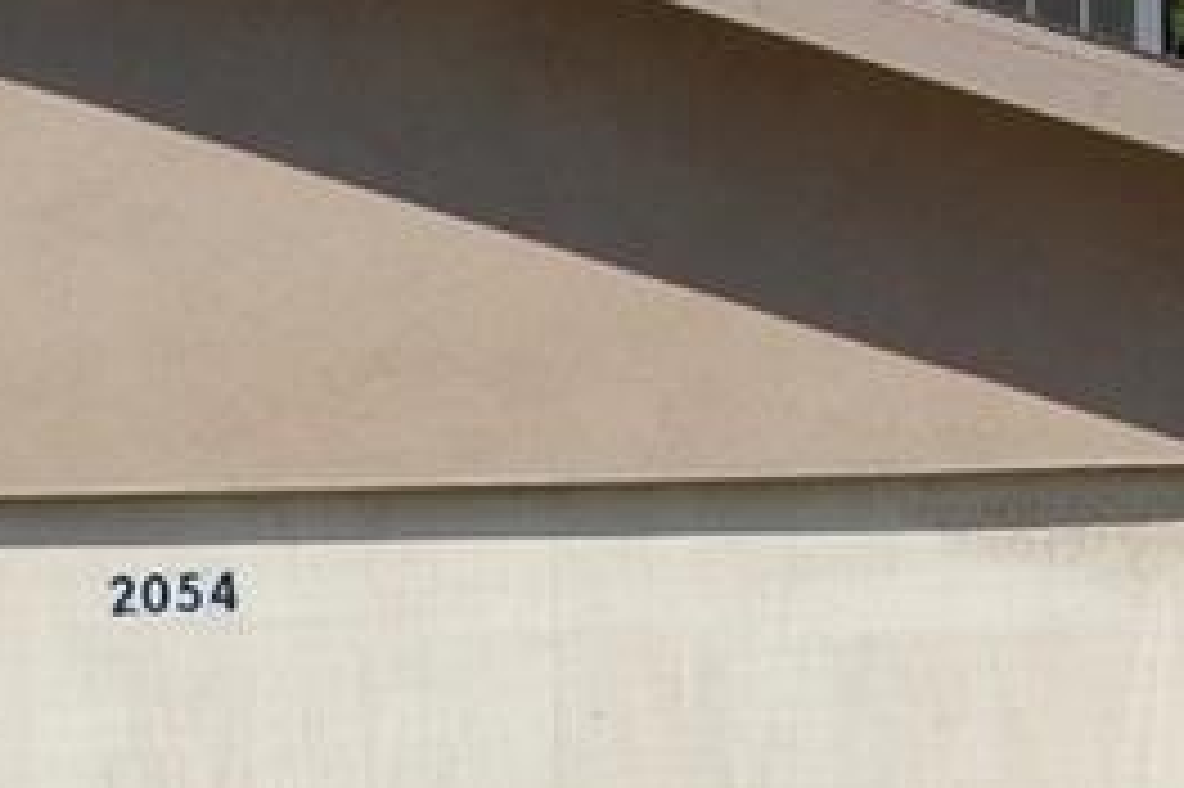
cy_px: 1006
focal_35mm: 274
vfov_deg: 5.0
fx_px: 9006
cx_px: -617
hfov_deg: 7.4
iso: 200
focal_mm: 32
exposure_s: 1/400
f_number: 10
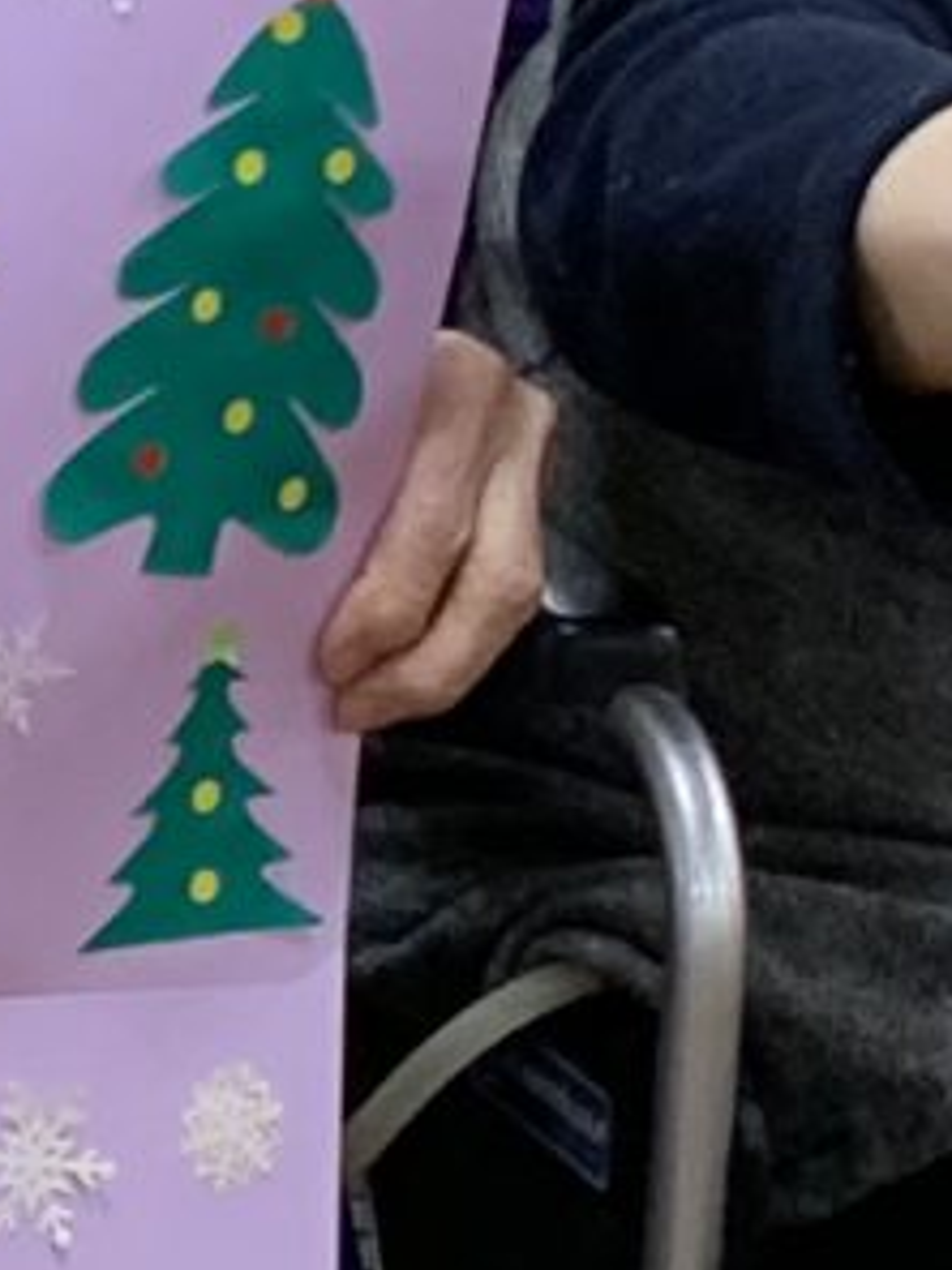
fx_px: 8251
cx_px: -2942
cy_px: -429
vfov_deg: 8.7
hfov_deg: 5.6
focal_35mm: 225
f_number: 1.8
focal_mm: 4.25
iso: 100
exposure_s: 1/91
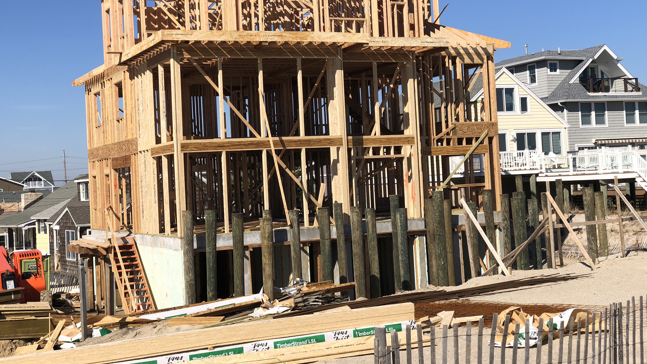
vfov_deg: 21.0
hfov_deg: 36.6
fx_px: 978
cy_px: 138
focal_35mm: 57
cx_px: 323
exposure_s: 1/1675
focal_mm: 6
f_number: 2.4
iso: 16
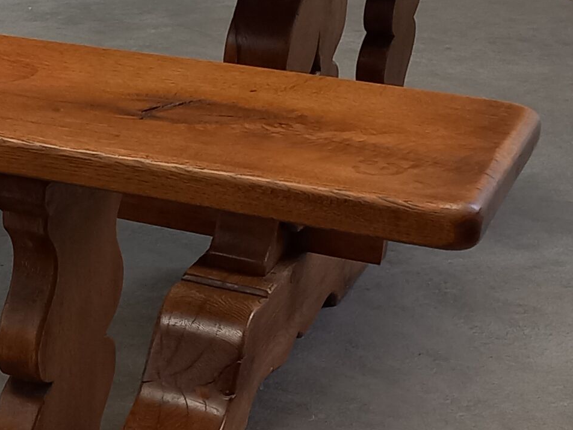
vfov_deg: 14.1
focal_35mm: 105
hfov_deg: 17.1
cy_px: 168
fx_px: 1738
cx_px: -253
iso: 250
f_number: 1.8
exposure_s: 1/50
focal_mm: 4.65
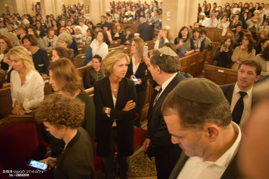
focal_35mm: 27
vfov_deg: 47.9
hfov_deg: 67.4
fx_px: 202
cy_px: 90
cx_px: 134
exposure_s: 1/30
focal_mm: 18
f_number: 3.5
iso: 3200
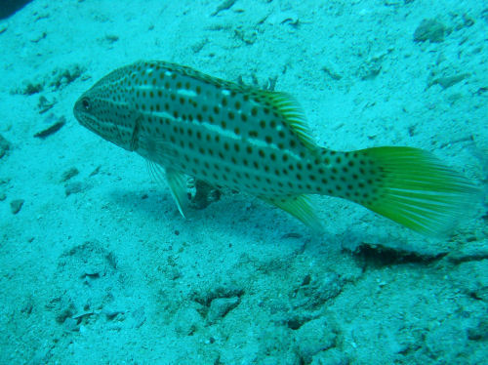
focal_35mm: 29
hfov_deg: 61.7
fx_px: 408
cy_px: 182
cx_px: 244
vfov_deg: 48.2
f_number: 3.4
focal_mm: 5.1
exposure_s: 1/640
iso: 80
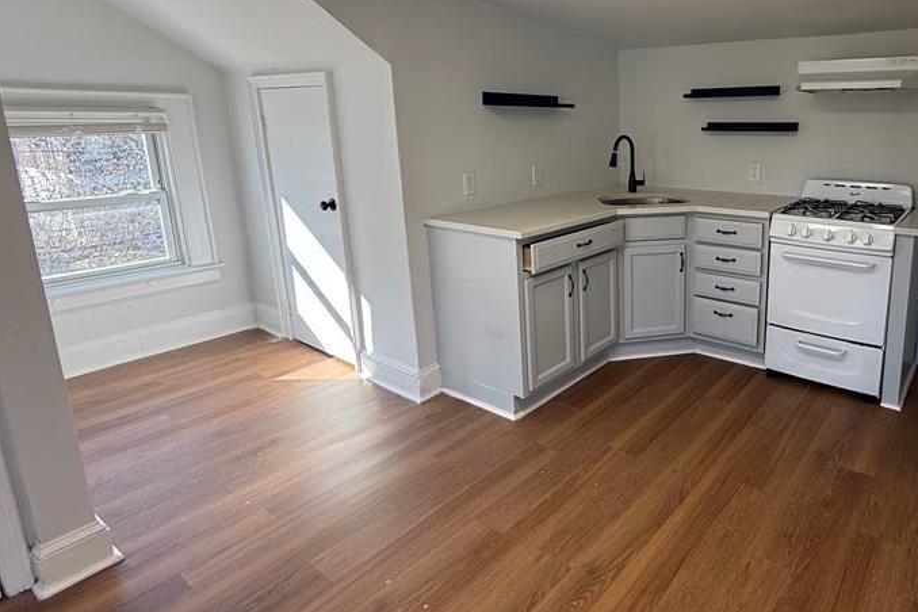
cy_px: 234
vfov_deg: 56.6
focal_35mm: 22
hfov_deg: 74.9
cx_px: 647
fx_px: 561
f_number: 2.2
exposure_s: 1/134
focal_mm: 2.22
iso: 64
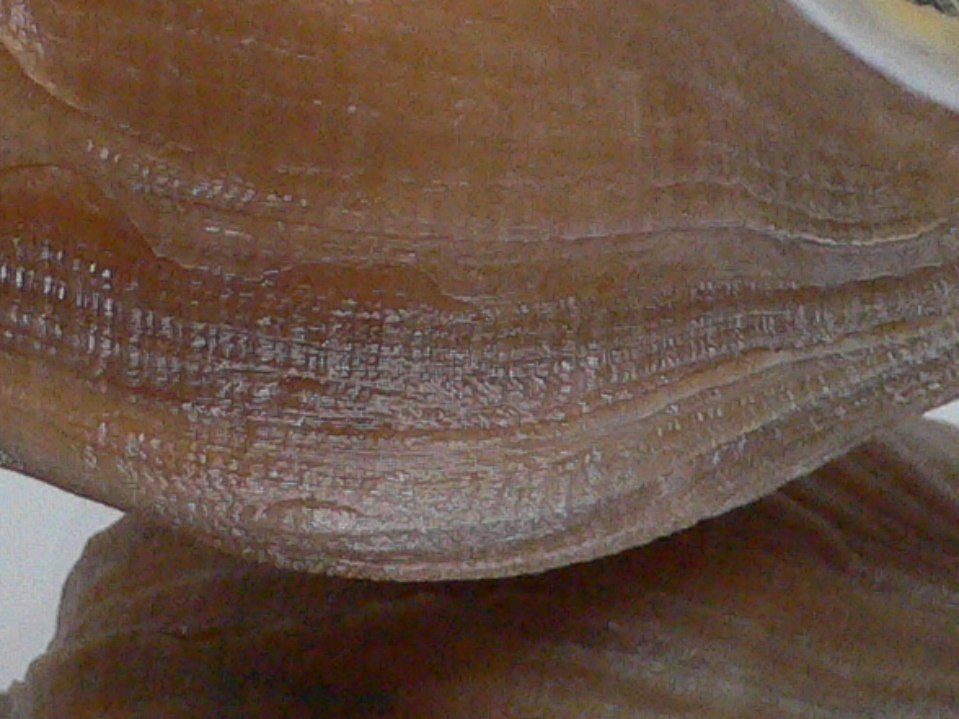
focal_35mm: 120
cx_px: 576
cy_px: -227
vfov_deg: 12.0
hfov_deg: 16.4
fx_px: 3324
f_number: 2.8
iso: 200
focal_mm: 4.6
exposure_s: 1/50
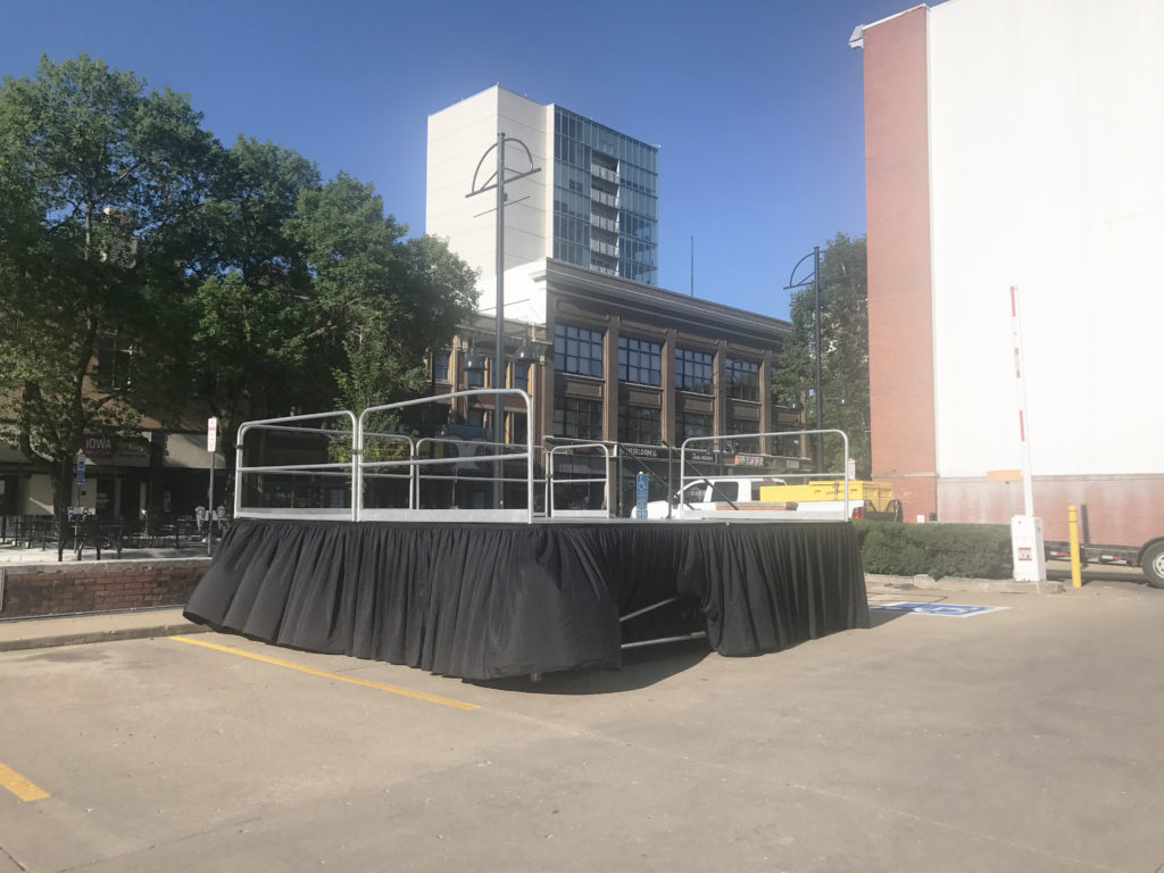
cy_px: 436
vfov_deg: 49.7
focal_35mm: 28
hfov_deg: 63.4
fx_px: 942
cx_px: 582
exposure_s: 1/2994
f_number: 1.8
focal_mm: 3.99
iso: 20
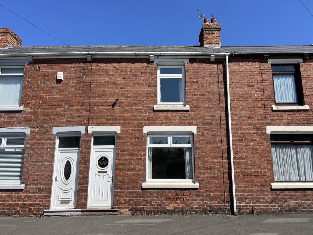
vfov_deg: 53.1
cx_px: 156
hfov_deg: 67.3
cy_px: 118
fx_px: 235
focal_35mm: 26
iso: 50
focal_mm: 5.7
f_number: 1.5
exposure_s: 1/4115
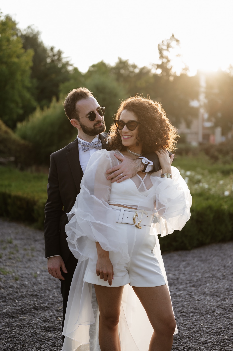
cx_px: 116
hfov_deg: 27.0
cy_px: 176
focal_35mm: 50
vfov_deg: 39.6
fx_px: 486
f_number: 2
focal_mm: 50
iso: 200
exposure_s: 1/1000
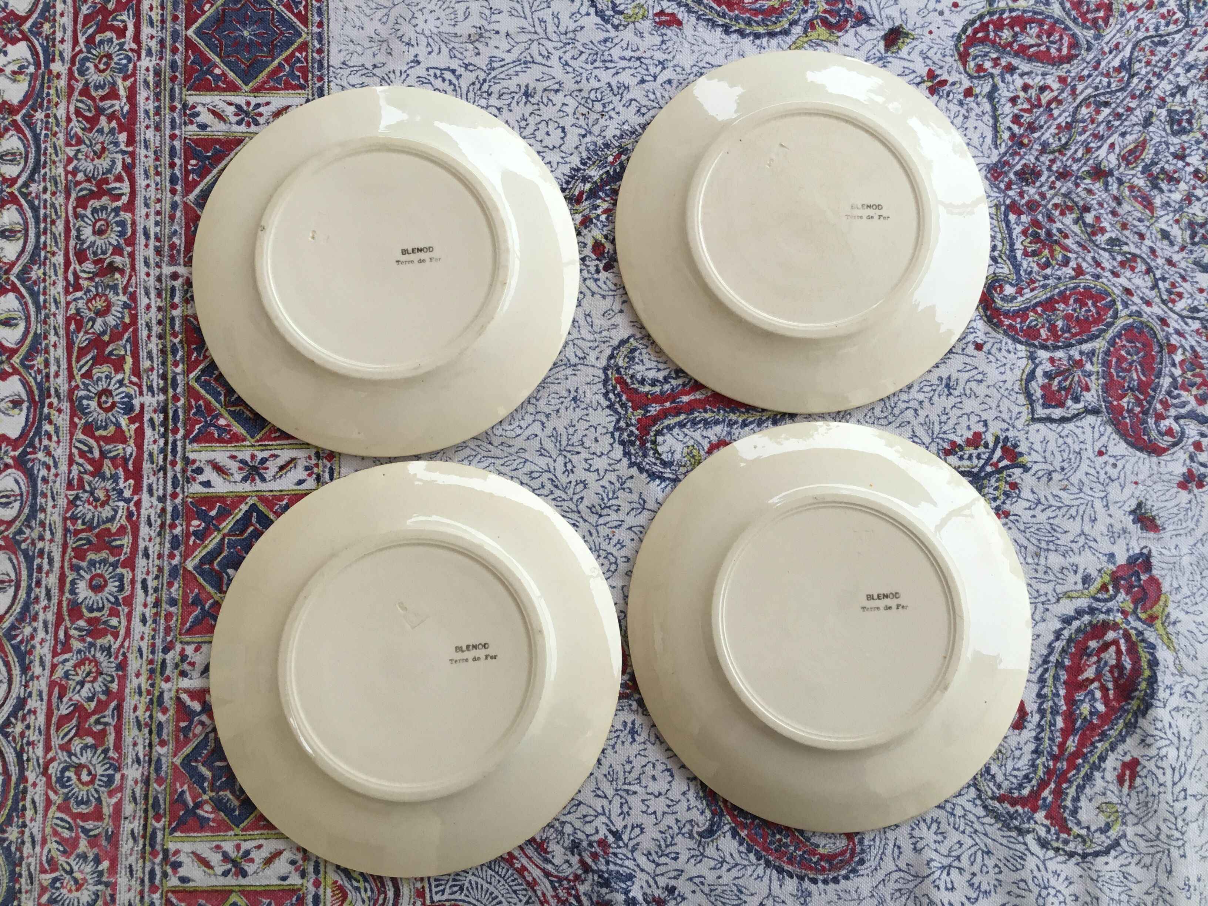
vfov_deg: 45.4
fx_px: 1082
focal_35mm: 31
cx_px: 604
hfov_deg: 58.4
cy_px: 453
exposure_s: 1/100
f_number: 2.4
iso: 25
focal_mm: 3.3
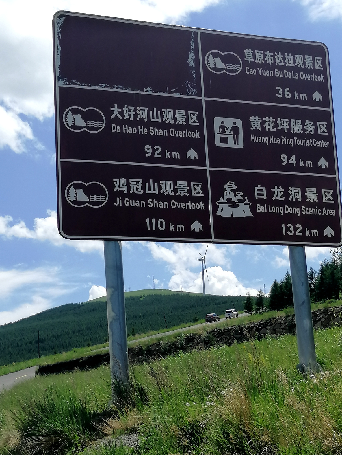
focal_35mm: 72
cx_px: 171
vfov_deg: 27.0
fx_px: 948
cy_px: 228
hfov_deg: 20.4
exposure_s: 1/1164
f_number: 2.2
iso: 50
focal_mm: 3.81
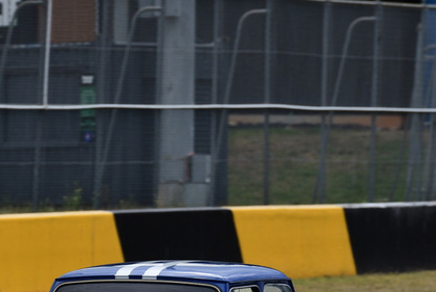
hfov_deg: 3.6
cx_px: 118
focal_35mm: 571
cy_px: 230
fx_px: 6923
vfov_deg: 2.4
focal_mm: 200
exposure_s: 1/800
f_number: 8
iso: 400
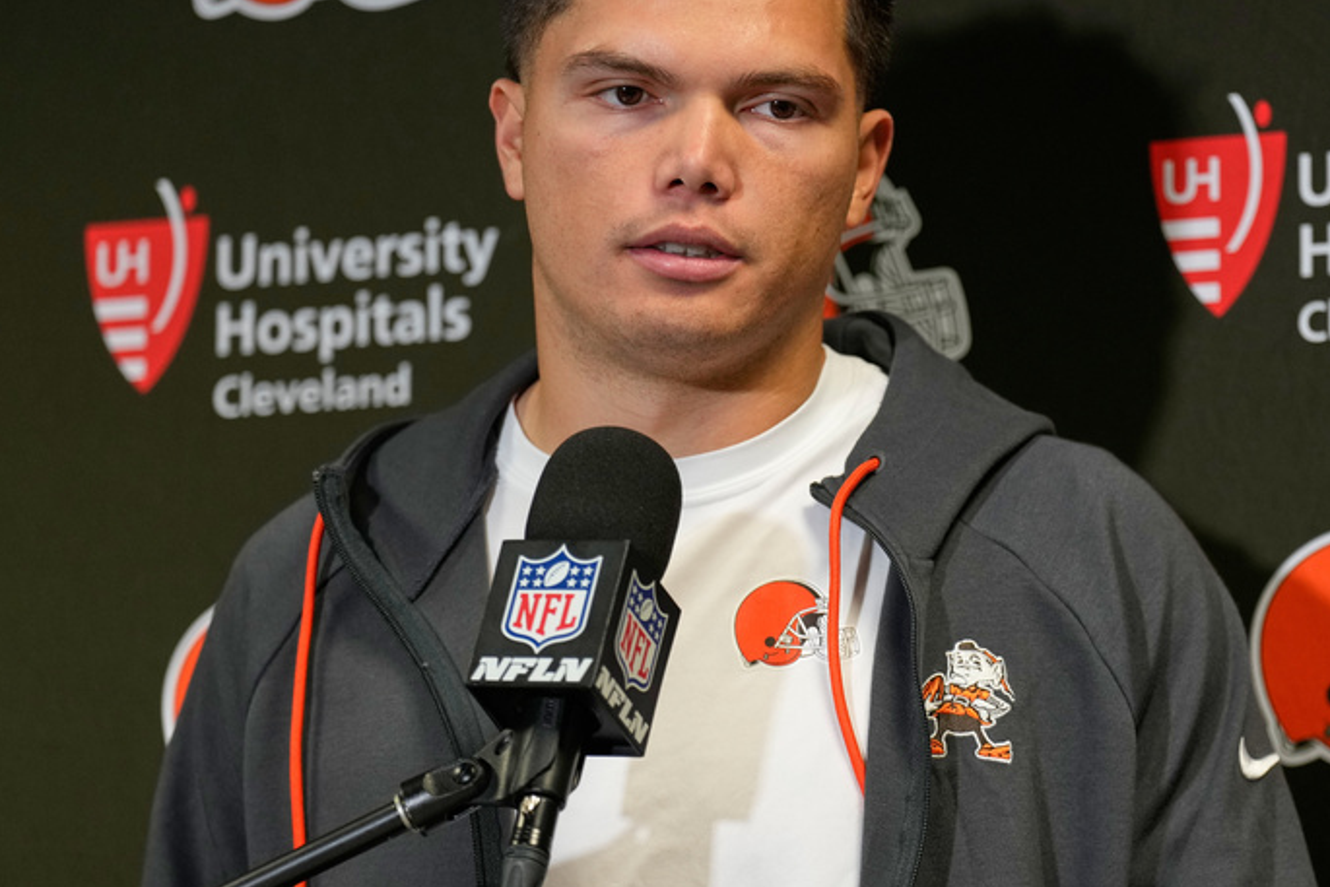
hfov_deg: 8.1
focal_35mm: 254
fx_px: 9385
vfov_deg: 5.4
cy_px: 395
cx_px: 779
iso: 1250
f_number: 2.8
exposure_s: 1/125
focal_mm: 170
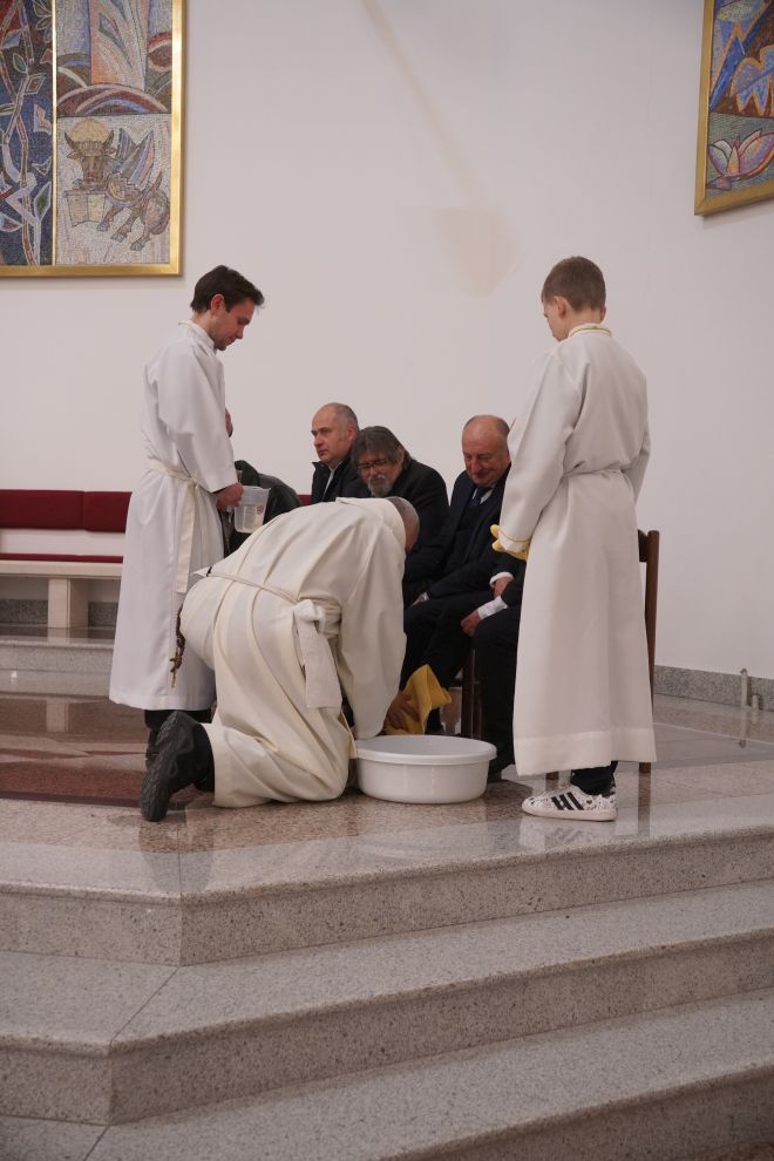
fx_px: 1369
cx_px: 387
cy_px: 580
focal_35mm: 42
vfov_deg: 46.0
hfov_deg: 31.6
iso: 2000
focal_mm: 28.3
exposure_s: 1/160
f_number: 3.5
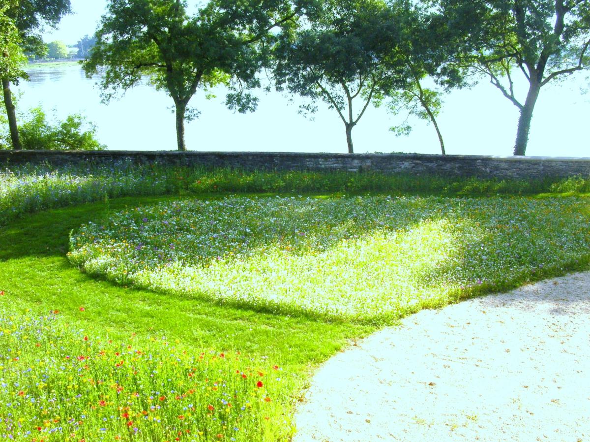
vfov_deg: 40.6
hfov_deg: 52.7
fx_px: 596
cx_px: 295
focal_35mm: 35
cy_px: 221
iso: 50
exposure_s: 1/173
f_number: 5.6
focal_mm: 5.8
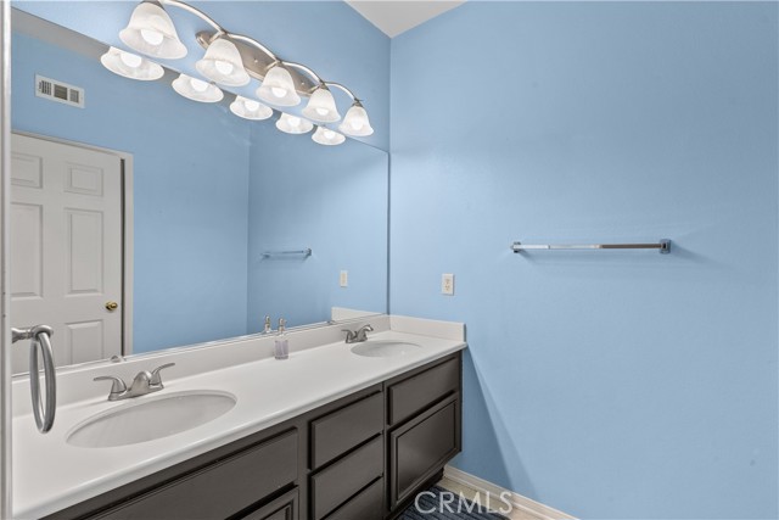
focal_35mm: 16
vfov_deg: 73.8
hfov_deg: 96.7
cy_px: 260
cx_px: 390
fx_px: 346
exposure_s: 1/20
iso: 2000
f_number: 8
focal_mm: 16
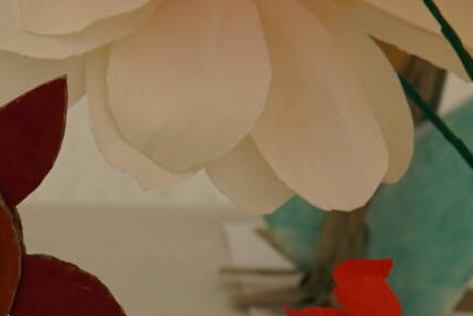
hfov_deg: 6.4
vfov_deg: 4.4
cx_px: -412
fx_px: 4155
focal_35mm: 316
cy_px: 211
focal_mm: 35
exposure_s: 1/400
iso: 100
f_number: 4.5
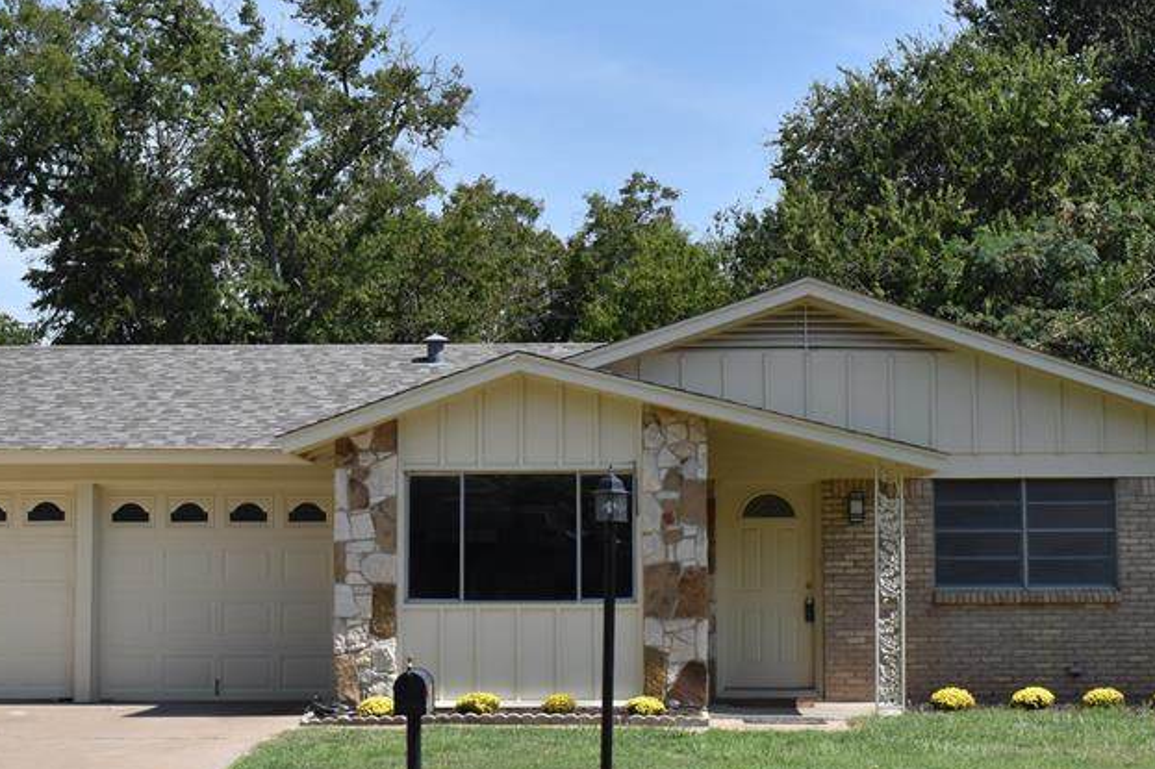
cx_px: 569
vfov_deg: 18.4
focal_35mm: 74
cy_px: 330
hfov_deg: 27.4
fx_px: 2373
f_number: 5.6
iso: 560
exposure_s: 1/4000
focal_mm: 30
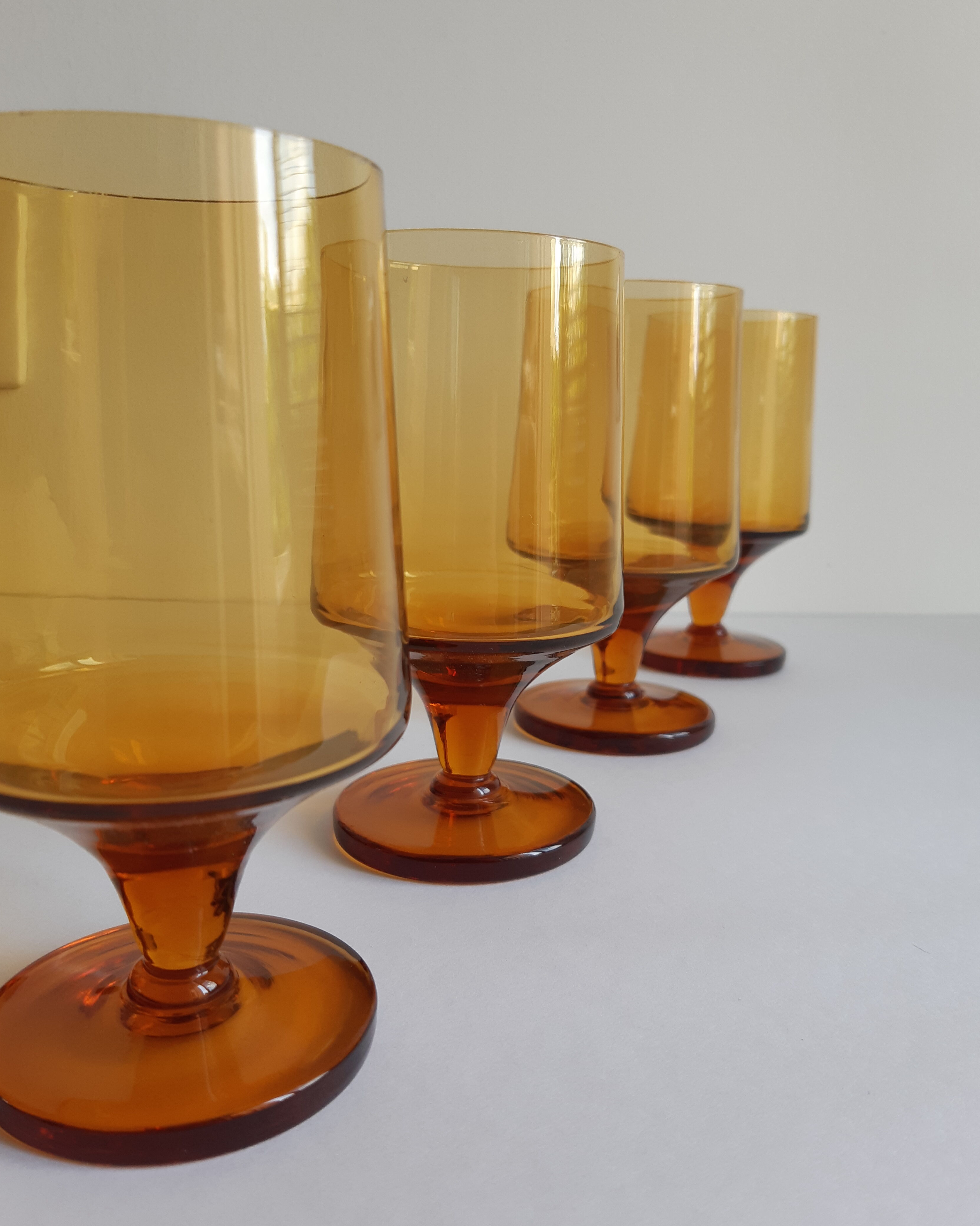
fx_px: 1015
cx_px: 503
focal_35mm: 28
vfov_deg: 62.2
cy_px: 601
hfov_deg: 51.5
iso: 40
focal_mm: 3.93
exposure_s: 1/100
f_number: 1.7
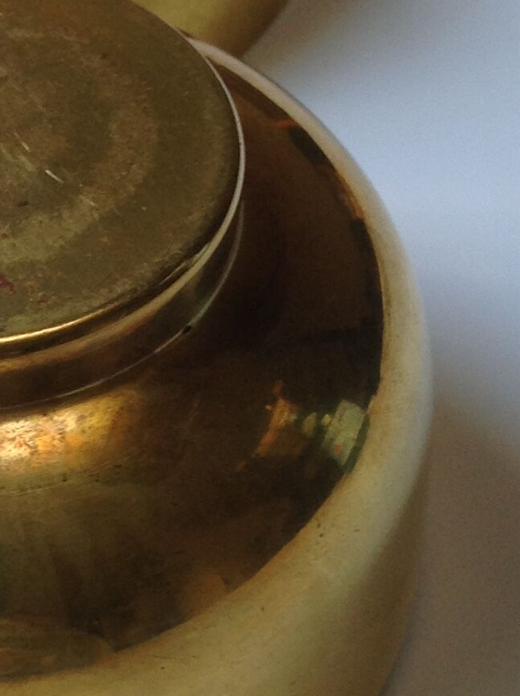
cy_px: 428
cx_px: -136
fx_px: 2109
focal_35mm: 105
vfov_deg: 18.7
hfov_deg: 13.6
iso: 50
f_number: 2.4
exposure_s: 1/20
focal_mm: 4.28
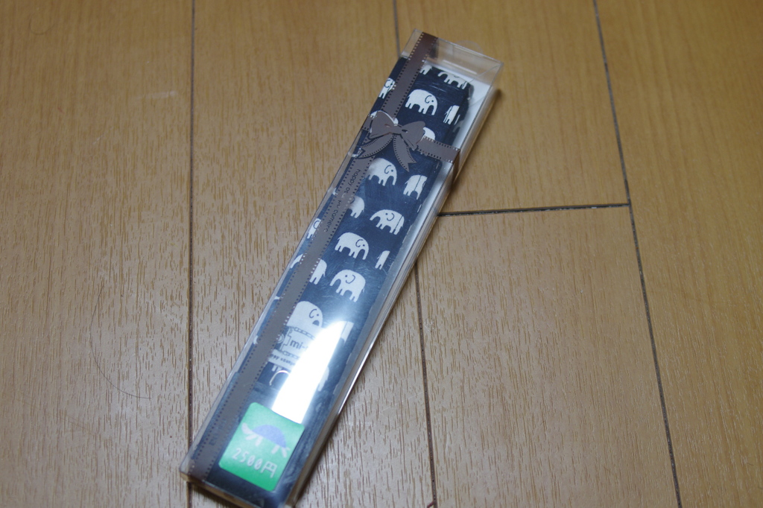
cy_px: 254
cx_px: 382
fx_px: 975
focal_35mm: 46
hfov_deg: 42.8
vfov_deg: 29.2
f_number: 2.8
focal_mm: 31
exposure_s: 1/50
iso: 400
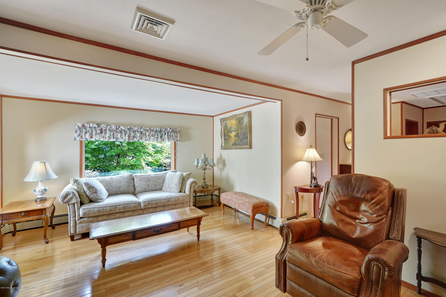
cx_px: 223
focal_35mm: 16
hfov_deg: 96.7
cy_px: 148
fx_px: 198
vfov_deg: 73.7
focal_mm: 16
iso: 200
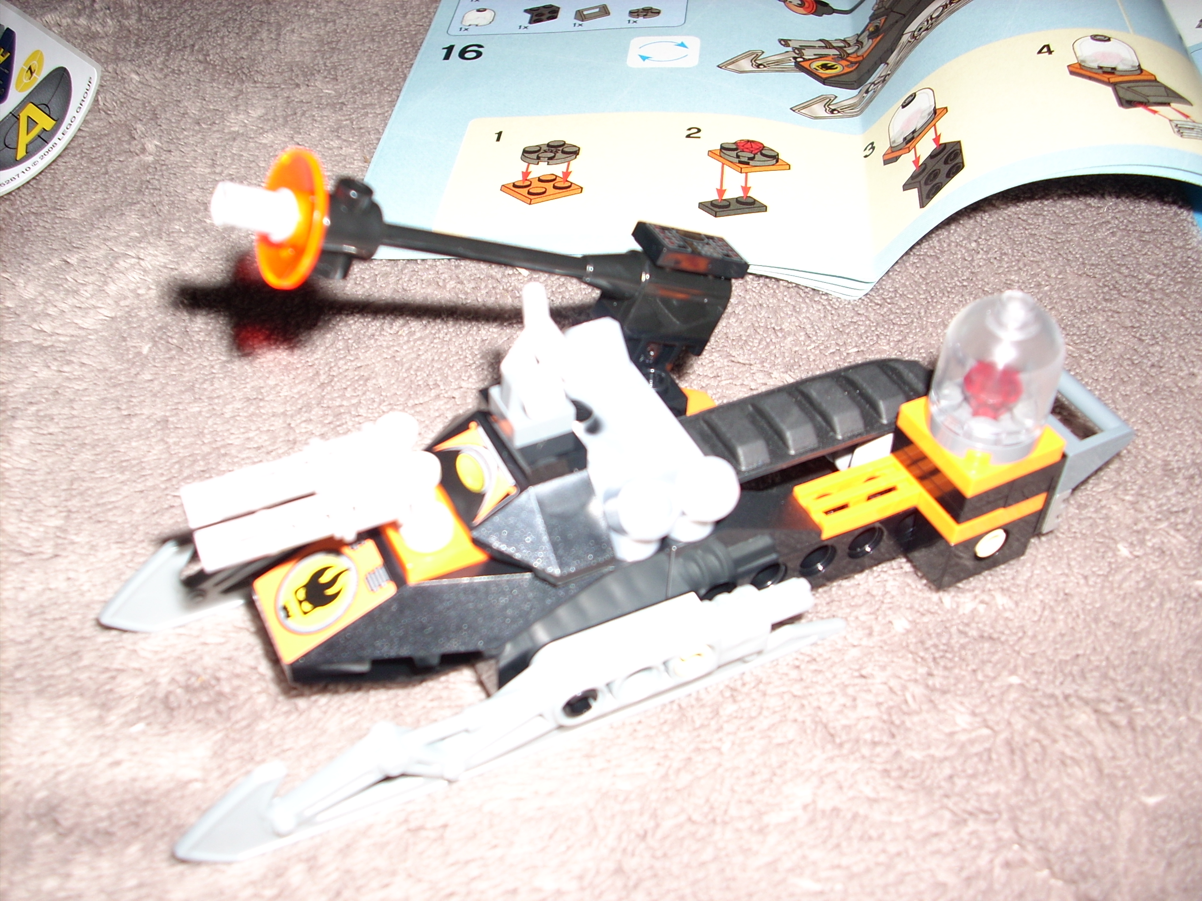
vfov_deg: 38.7
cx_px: 601
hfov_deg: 50.1
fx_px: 1285
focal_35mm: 37
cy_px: 450
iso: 64
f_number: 2.8
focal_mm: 6.2
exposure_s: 1/60
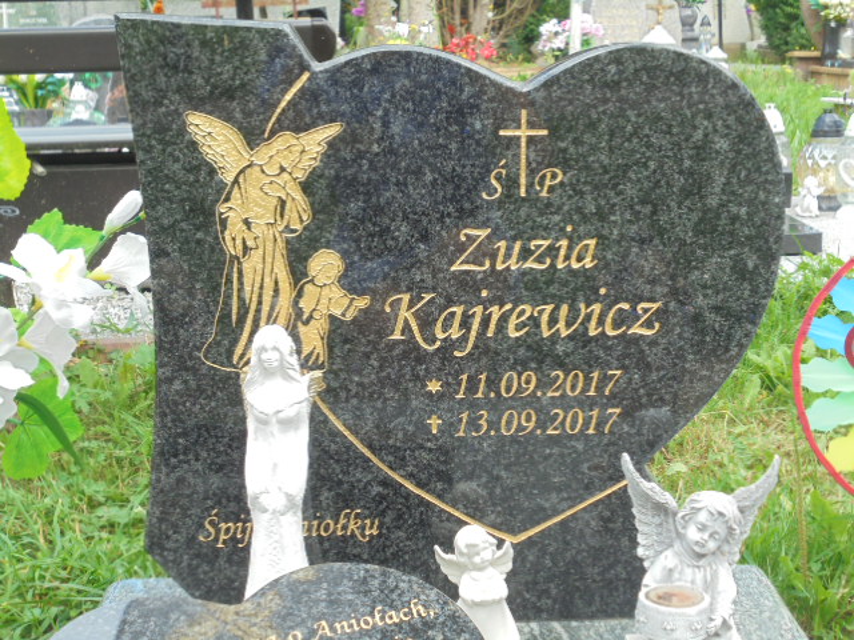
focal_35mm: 56
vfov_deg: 26.1
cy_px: 320
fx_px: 1382
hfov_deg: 34.3
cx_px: 427
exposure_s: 1/80
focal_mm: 10.1
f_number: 5.2
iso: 100
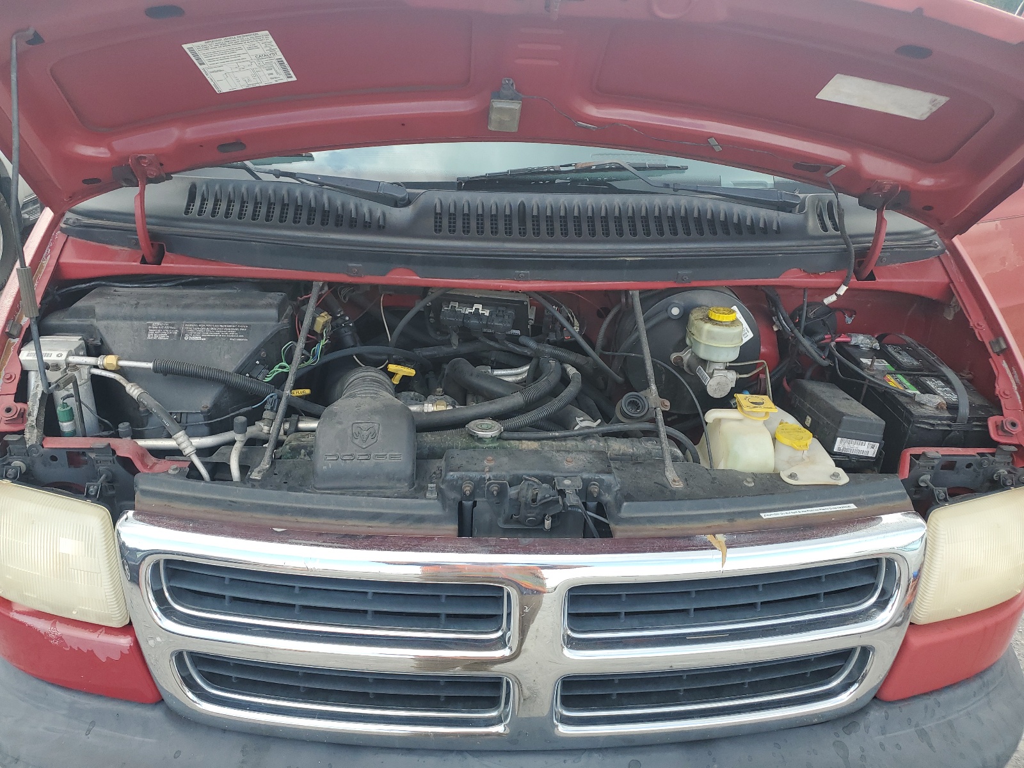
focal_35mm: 26
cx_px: 512
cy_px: 384
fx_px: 769
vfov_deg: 53.1
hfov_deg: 67.3
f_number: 1.5
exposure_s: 1/435
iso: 50
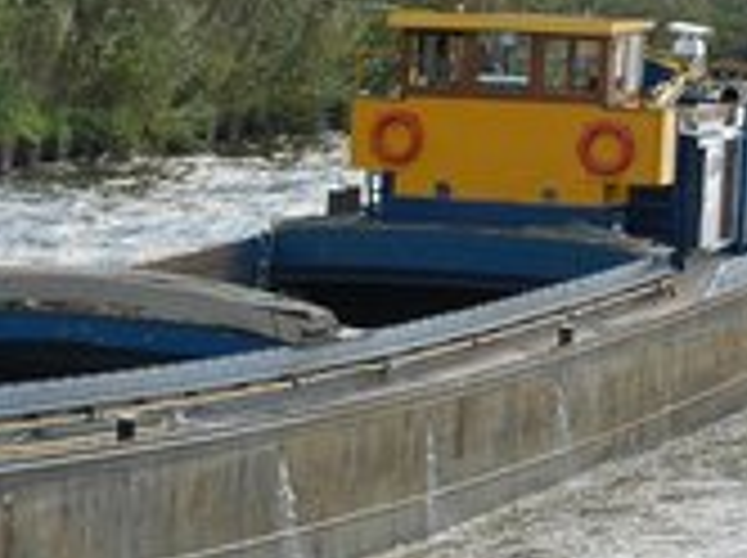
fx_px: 6021
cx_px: -43
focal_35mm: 279
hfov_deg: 7.1
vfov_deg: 5.3
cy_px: 364
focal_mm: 65
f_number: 10
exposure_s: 1/160
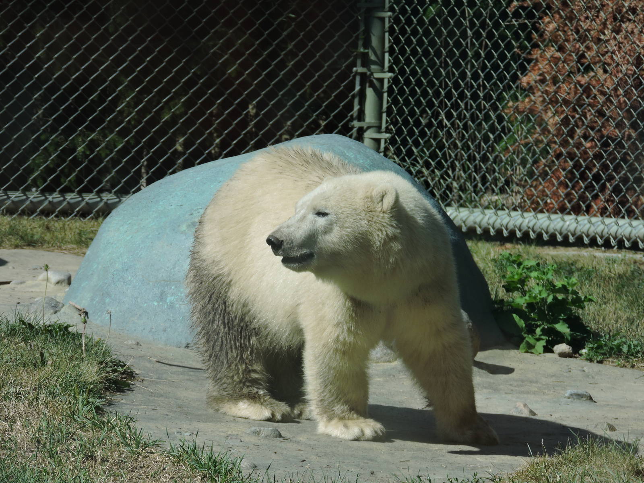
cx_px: 322
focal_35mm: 200
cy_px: 242
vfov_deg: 7.4
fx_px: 3721
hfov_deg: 9.9
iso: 100
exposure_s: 1/640
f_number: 4.6
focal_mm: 35.7
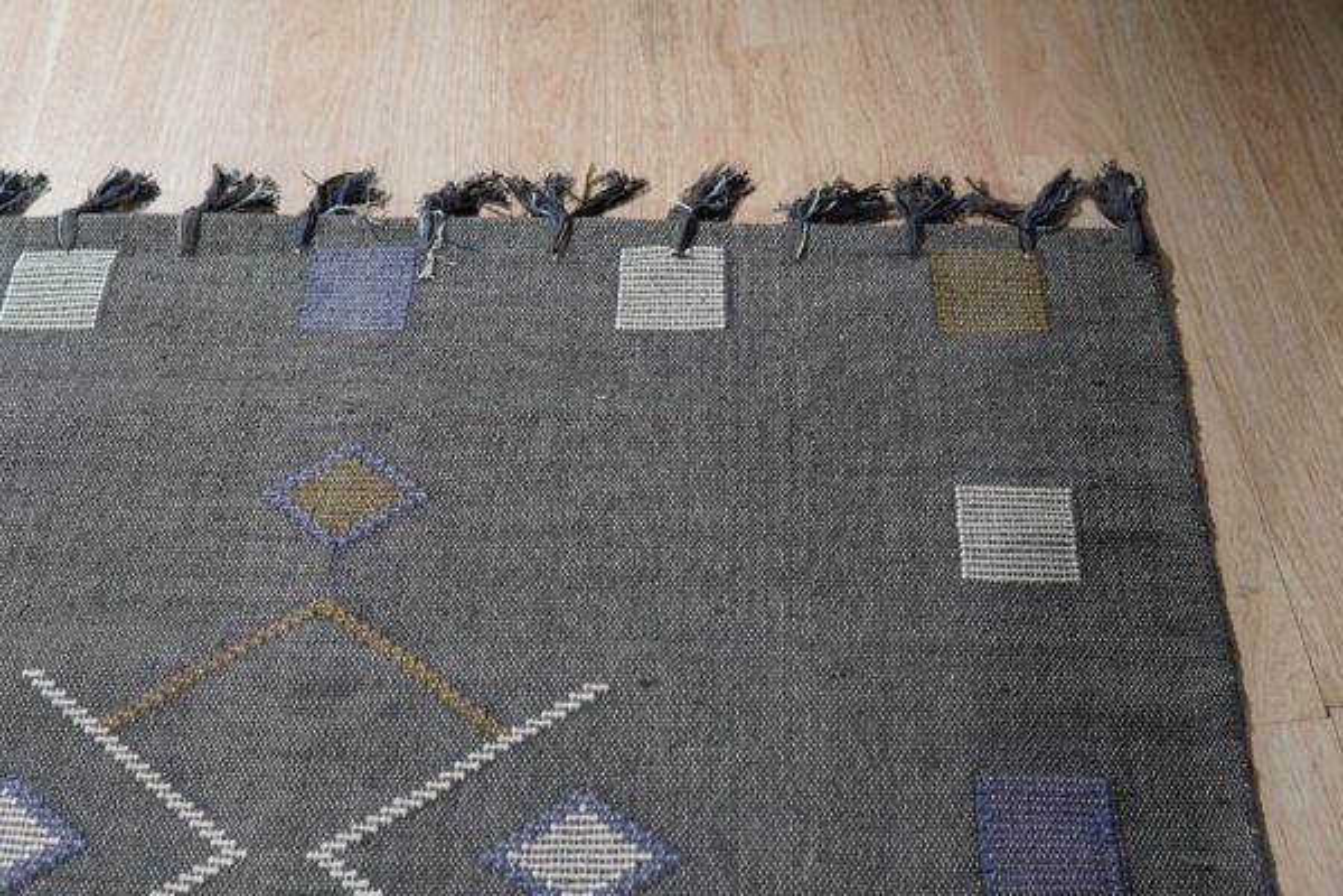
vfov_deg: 29.9
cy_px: 448
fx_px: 1679
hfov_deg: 43.6
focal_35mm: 45
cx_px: 672
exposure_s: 1/250
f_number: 4
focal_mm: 30
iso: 500
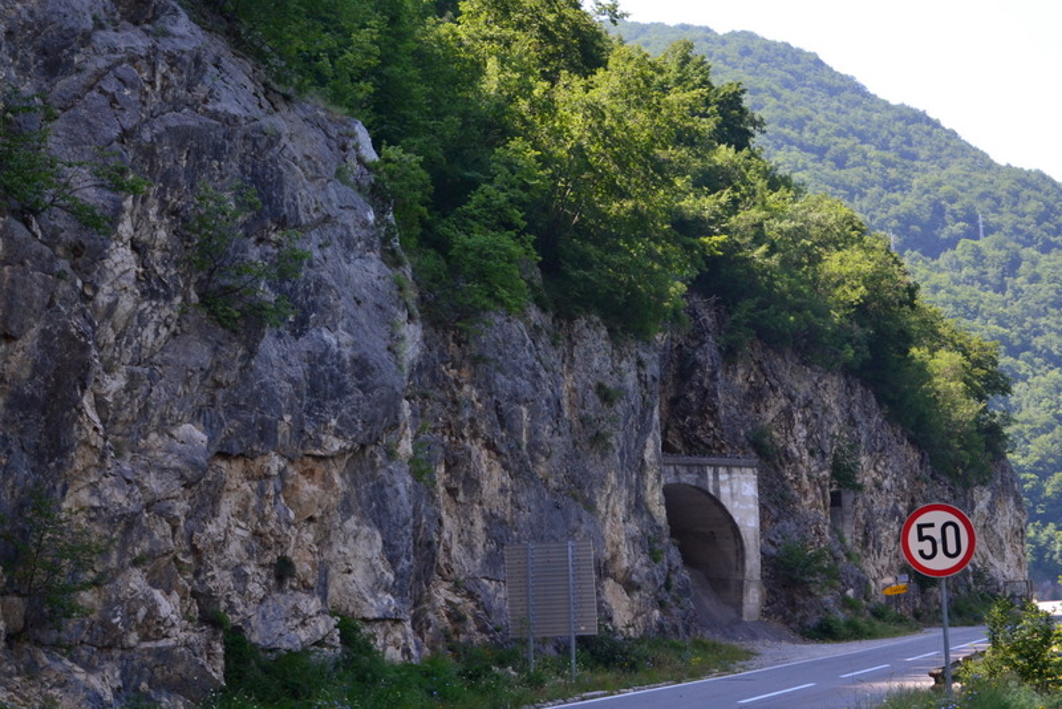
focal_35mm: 54
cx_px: 531
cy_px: 354
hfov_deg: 36.9
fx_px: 1593
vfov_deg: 25.1
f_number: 9
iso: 400
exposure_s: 1/160
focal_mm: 36
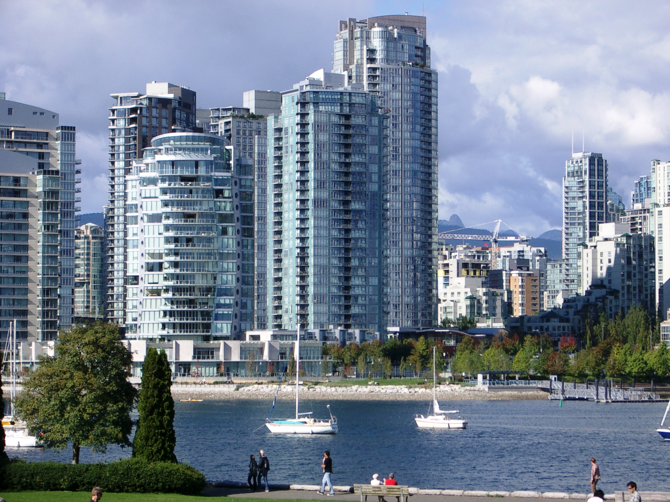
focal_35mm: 105
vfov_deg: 14.1
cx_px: 335
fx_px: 2032
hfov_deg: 18.7
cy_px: 251
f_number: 4.8
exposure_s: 1/500
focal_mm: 17.4
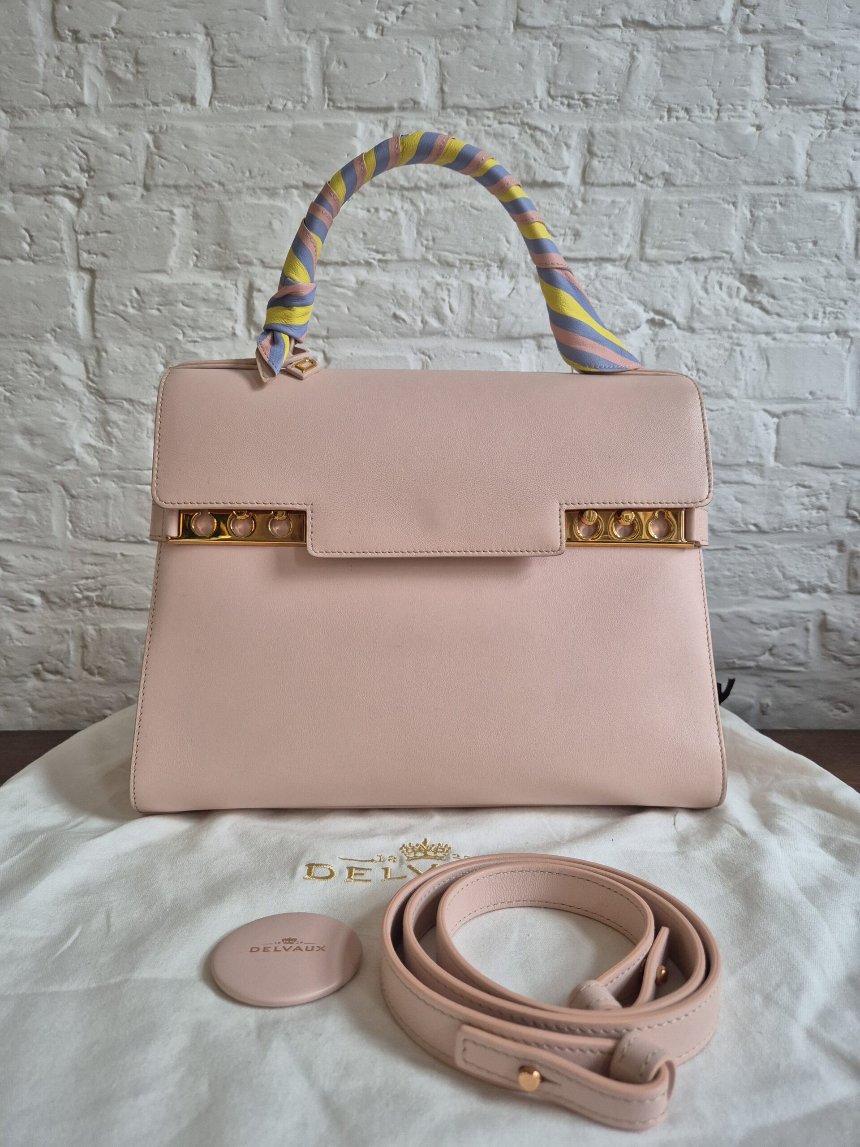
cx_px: 430
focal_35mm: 23
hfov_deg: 58.9
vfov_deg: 73.9
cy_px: 574
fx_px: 762
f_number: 1.8
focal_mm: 5.4
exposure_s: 1/100
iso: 500
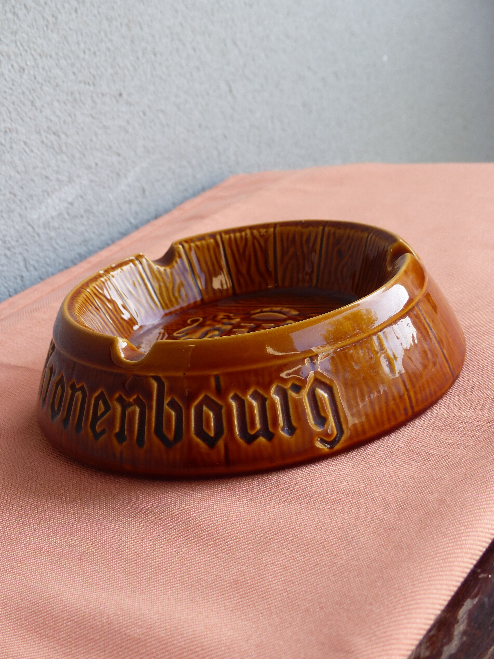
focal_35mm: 55
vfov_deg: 34.9
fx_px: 1047
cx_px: 247
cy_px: 330
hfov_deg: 26.6
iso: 100
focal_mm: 9.9
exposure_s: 1/100
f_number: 2.8
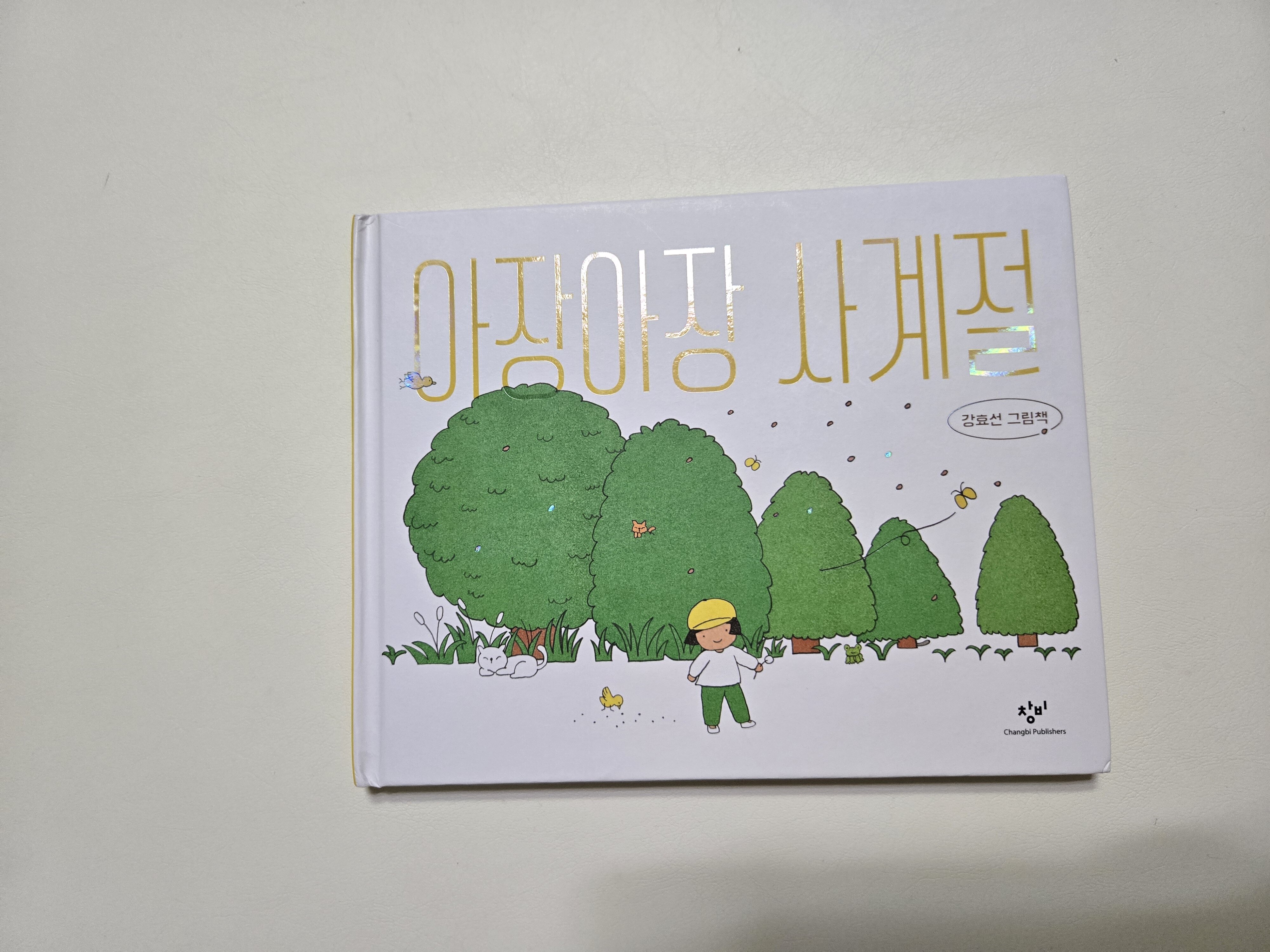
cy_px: 476
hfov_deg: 73.9
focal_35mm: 23
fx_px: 844
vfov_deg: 58.9
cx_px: 635
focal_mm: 5.4
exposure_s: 1/120
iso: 400
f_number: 1.8
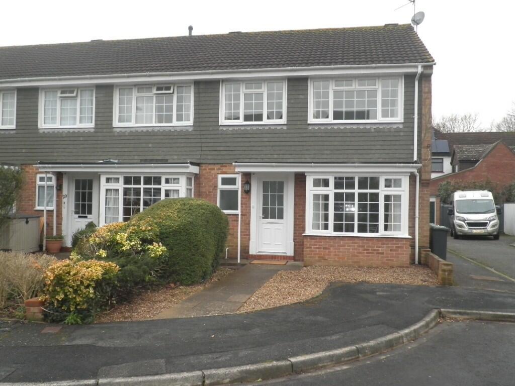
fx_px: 491
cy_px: 193
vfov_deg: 42.9
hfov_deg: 55.4
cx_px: 258
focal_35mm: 33
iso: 160
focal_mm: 5.9
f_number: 3.7
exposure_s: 1/50
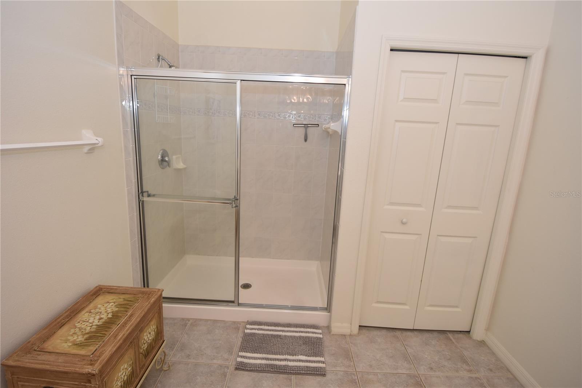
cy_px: 194
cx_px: 291
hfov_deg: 95.0
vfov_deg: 72.0
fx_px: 267
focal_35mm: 16
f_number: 4
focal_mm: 11
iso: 400
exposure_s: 1/60
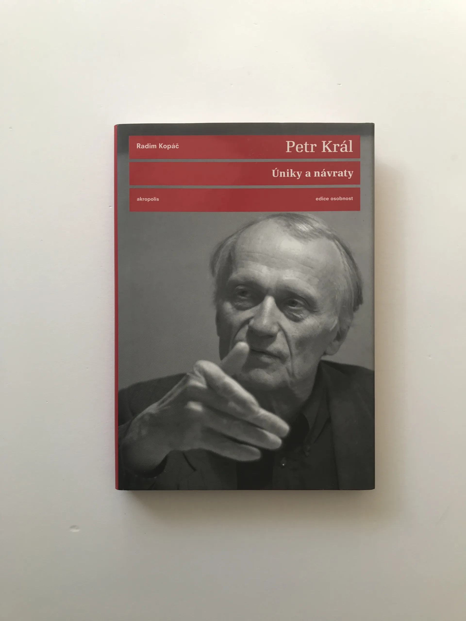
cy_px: 310
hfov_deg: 49.7
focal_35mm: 28
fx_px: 503
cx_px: 233
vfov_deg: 63.4
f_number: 1.8
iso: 20
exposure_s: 1/109
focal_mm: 3.99
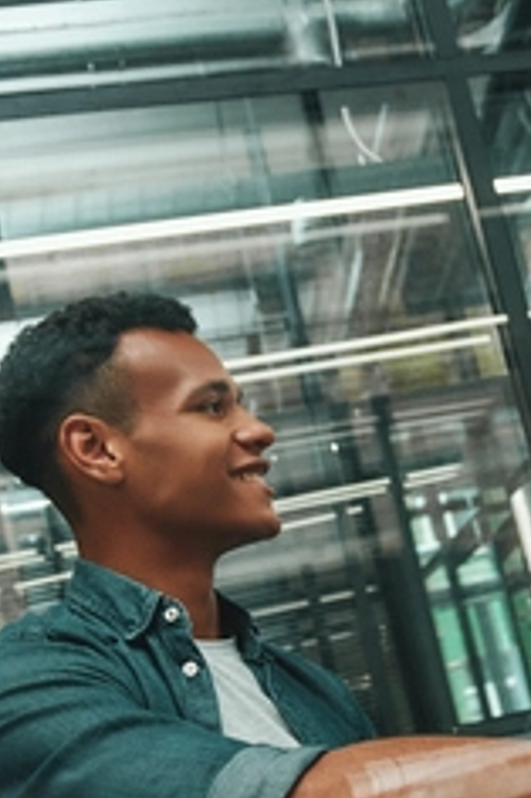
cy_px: 494
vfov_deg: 32.8
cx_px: 666
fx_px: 1352
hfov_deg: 20.5
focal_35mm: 61
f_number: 4
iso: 500
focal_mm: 24
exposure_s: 1/100
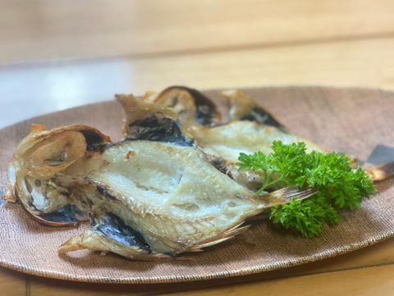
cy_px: 148
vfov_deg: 28.0
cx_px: 197
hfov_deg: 36.8
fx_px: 592
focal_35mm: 52
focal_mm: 6
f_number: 2
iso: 400
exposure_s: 1/40
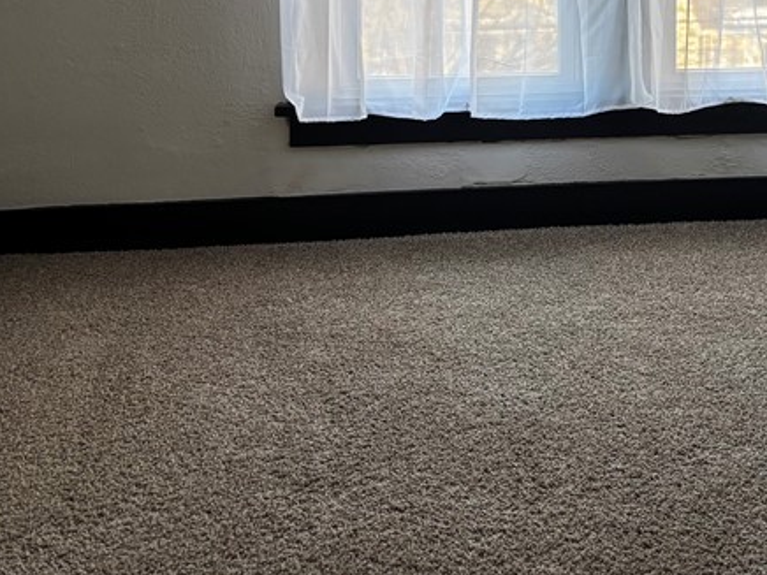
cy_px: -56
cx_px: 628
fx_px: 1352
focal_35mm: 61
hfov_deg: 30.8
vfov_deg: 22.7
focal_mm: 5.96
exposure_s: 1/60
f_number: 1.6
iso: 125
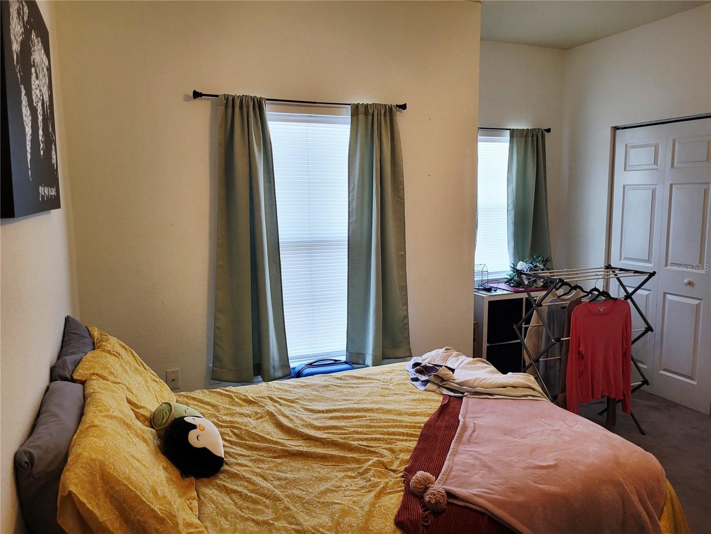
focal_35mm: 26
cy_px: 267
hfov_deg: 67.3
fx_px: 534
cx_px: 356
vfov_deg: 53.1
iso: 200
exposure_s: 1/120
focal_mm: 5.4
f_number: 1.8
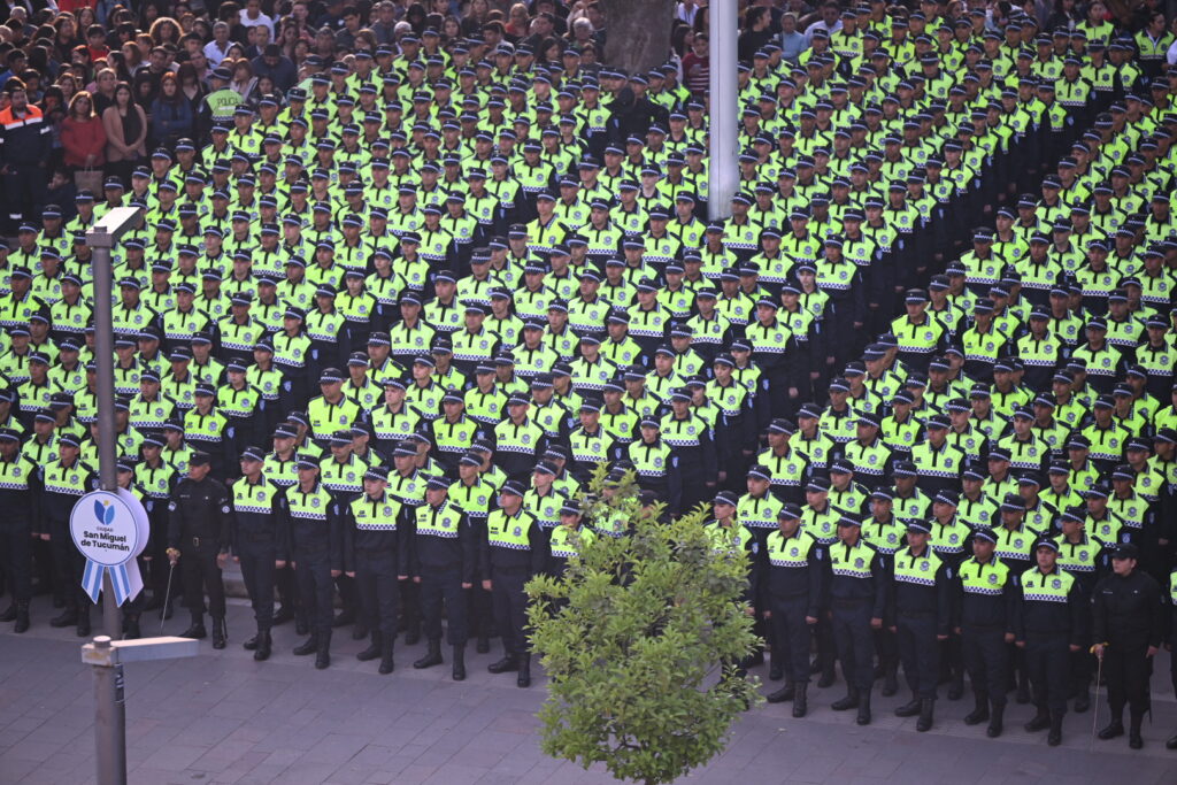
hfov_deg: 10.3
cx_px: 588
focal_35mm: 200
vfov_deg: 6.9
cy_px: 392
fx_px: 6539
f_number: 2.8
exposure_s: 1/640
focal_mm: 200
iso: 320
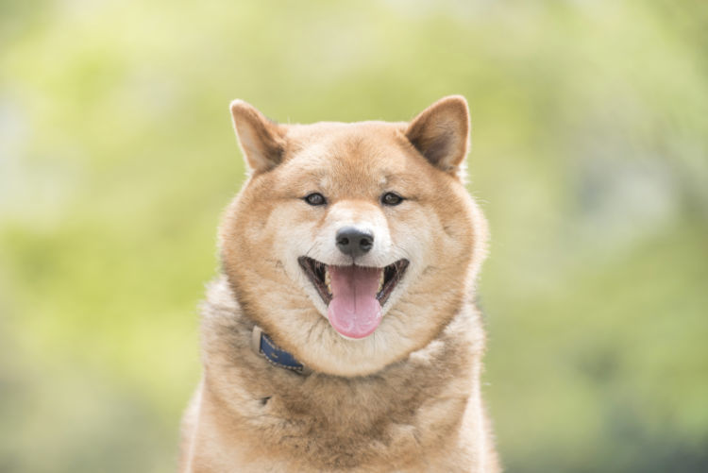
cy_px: 236
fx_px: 3935
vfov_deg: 6.9
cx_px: 354
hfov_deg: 10.3
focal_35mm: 200
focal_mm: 200
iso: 200
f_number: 4
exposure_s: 1/500
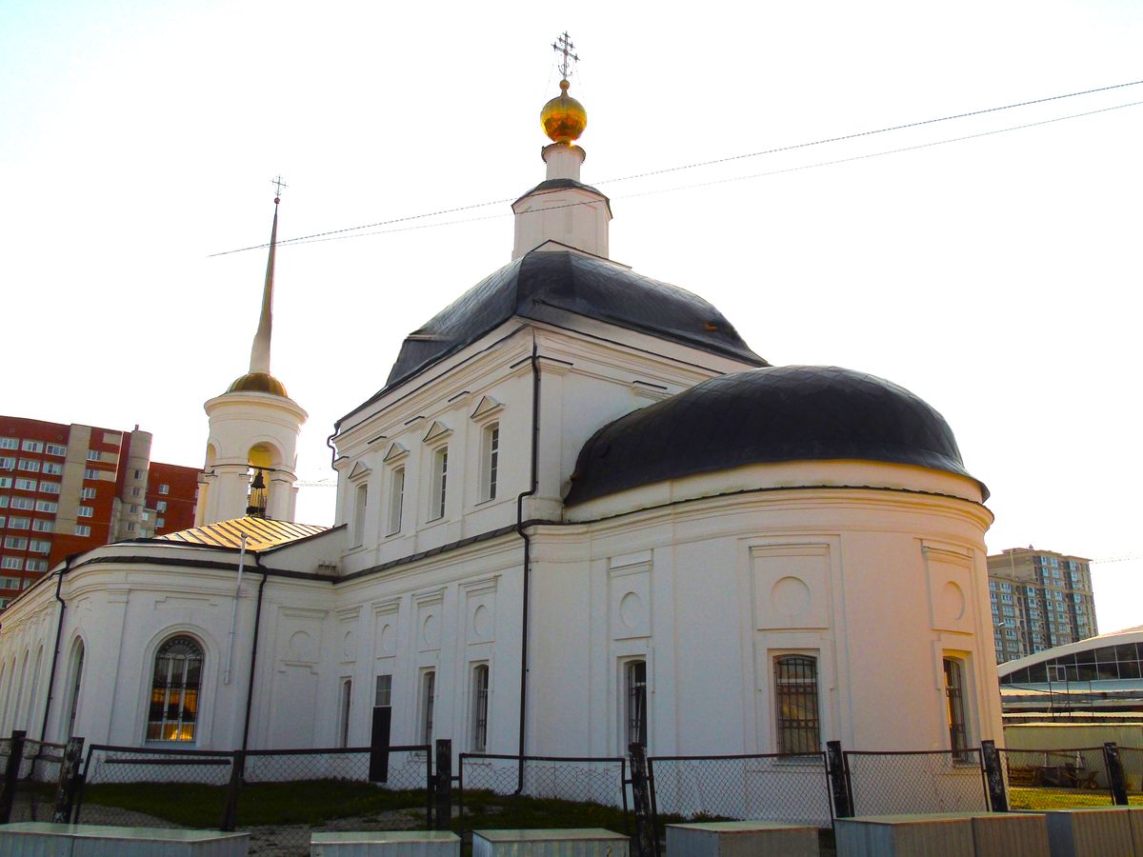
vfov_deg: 48.2
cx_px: 572
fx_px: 958
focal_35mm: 29
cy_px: 428
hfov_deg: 61.7
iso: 80
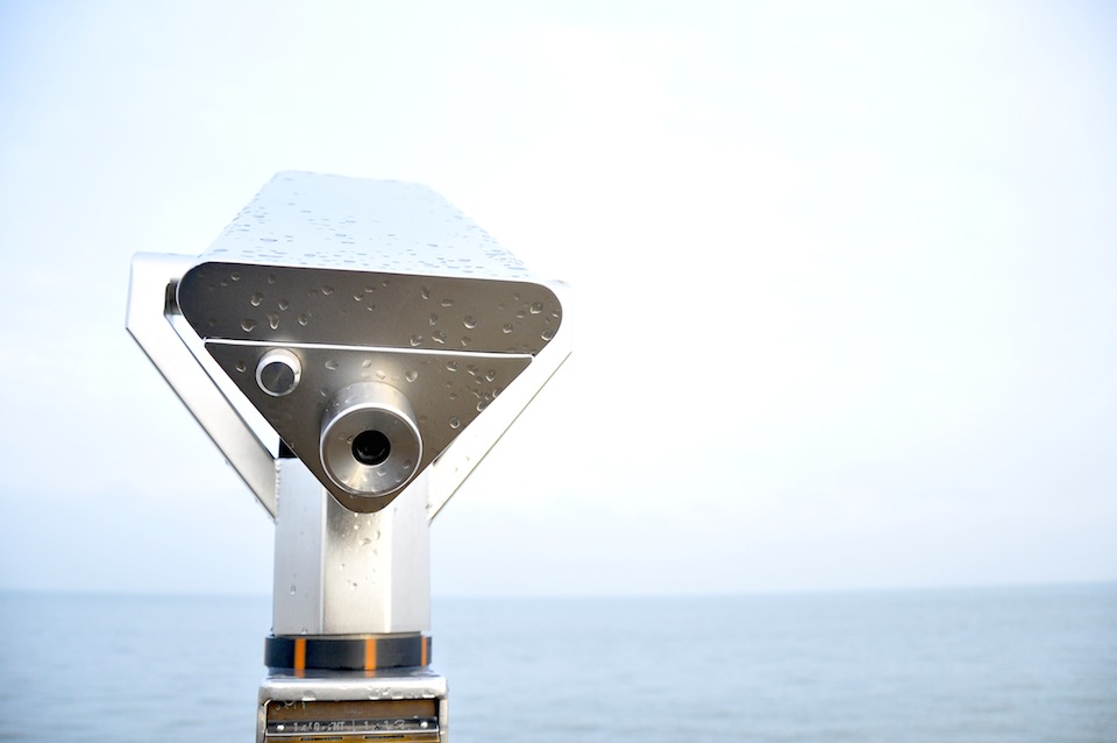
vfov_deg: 47.8
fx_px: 837
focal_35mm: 27
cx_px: 558
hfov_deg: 67.4
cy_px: 372
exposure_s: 1/250
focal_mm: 18
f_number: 3.5
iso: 320
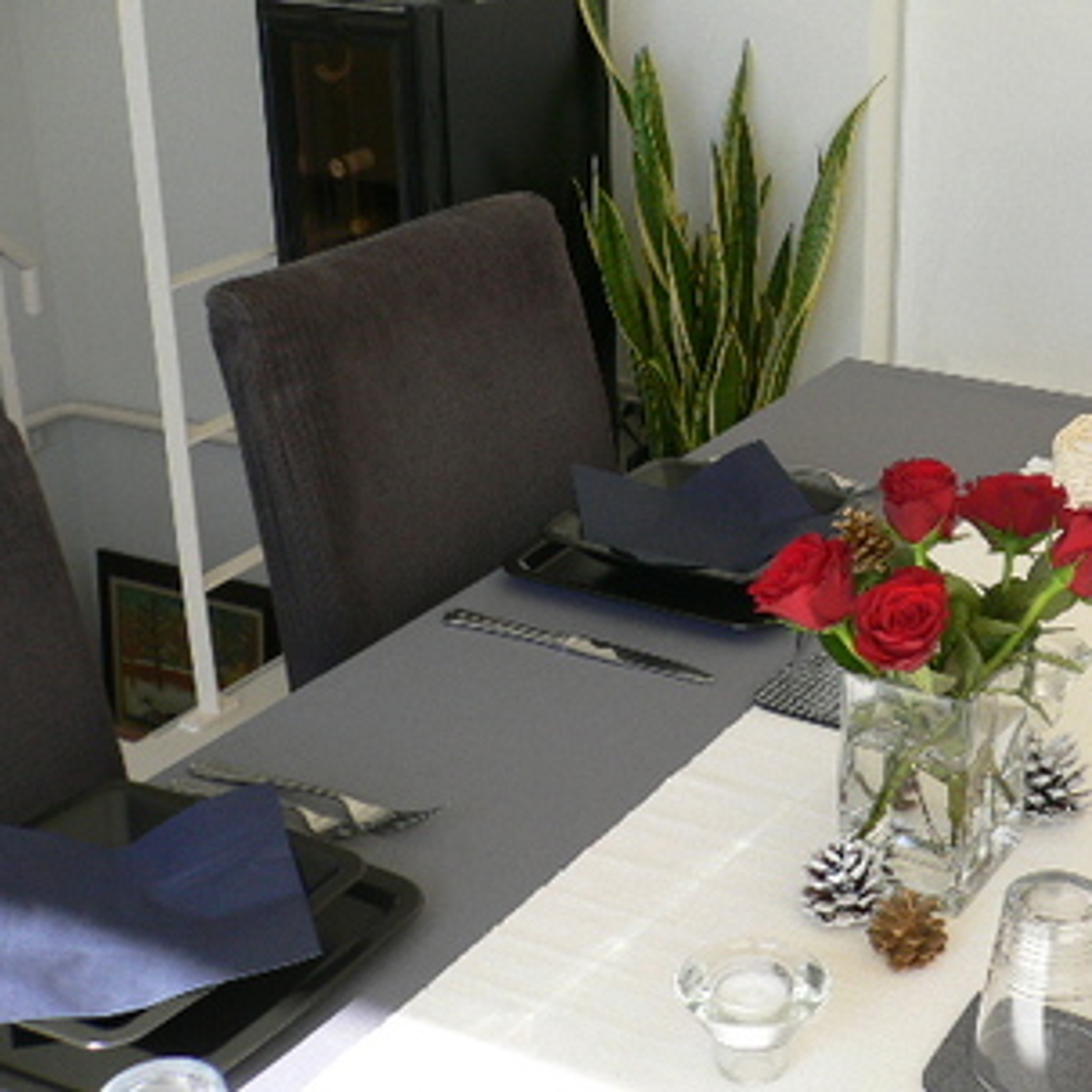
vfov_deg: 33.4
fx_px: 1820
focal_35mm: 51
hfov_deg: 32.5
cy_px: 510
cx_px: 872
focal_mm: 5.8
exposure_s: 1/100
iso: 80
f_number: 2.8
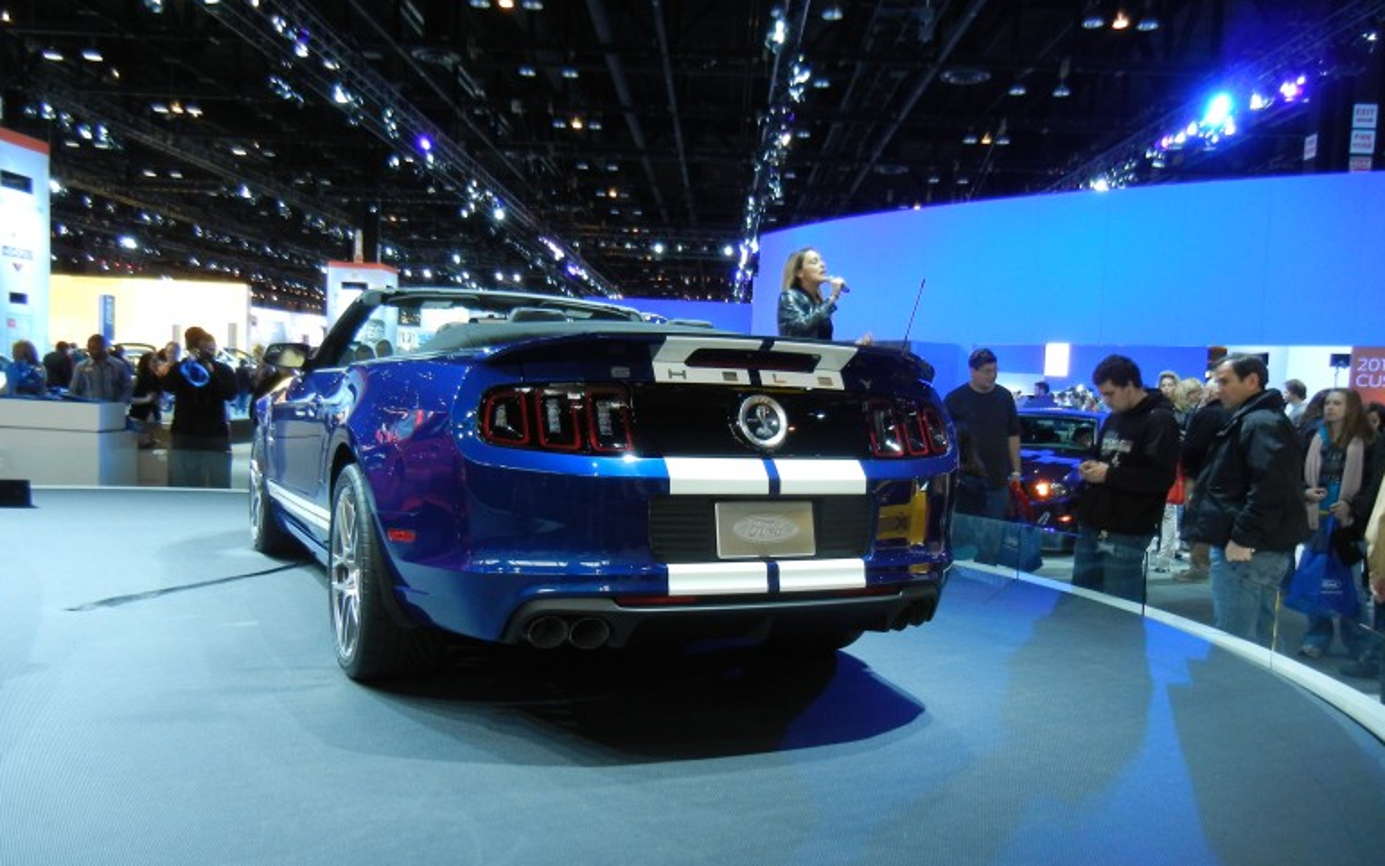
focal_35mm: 33
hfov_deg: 58.1
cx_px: 681
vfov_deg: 38.2
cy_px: 498
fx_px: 1246
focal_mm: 5.4
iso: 400
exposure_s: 1/42.2
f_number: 3.5
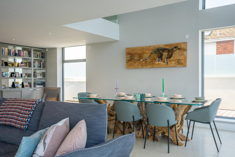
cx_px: 118
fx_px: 228
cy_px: 78
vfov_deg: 37.9
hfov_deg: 54.4
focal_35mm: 35
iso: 200
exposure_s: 1/30
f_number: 11
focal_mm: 35
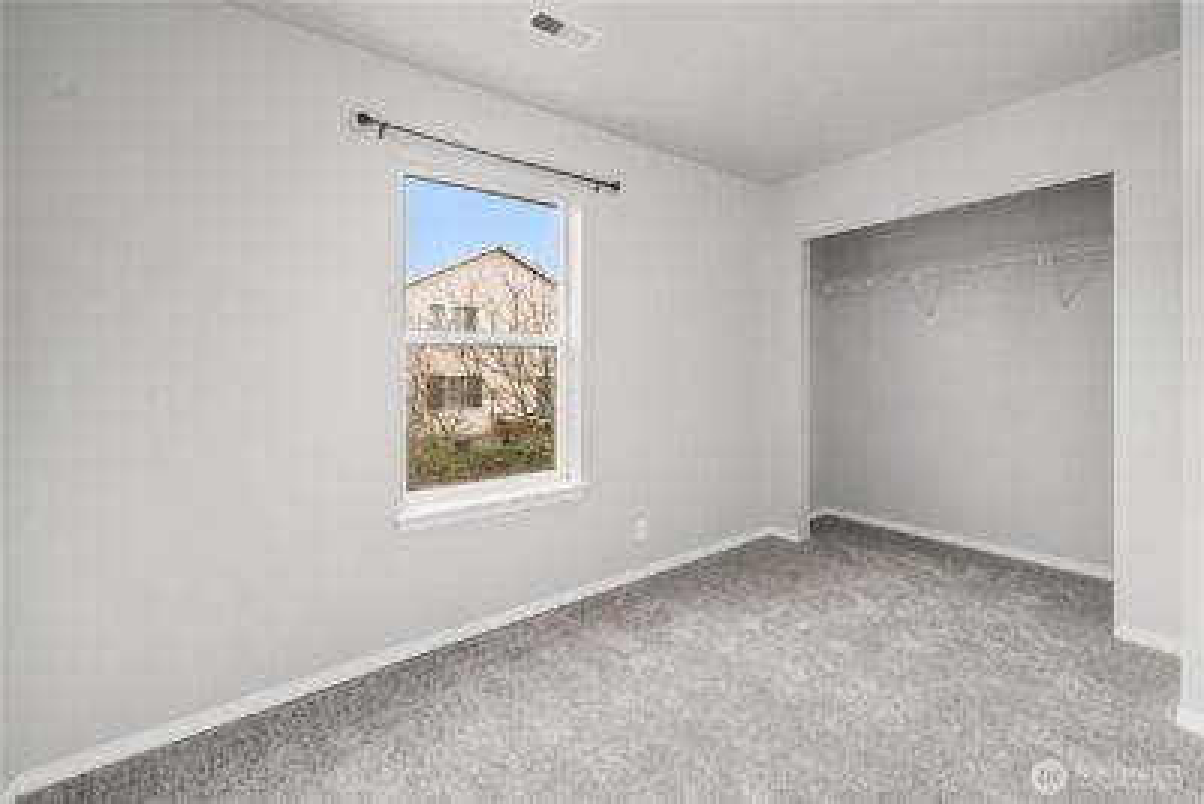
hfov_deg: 104.2
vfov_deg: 81.3
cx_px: 602
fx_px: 468
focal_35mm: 14
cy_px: 402
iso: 160
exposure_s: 1/60
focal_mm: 14
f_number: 7.1
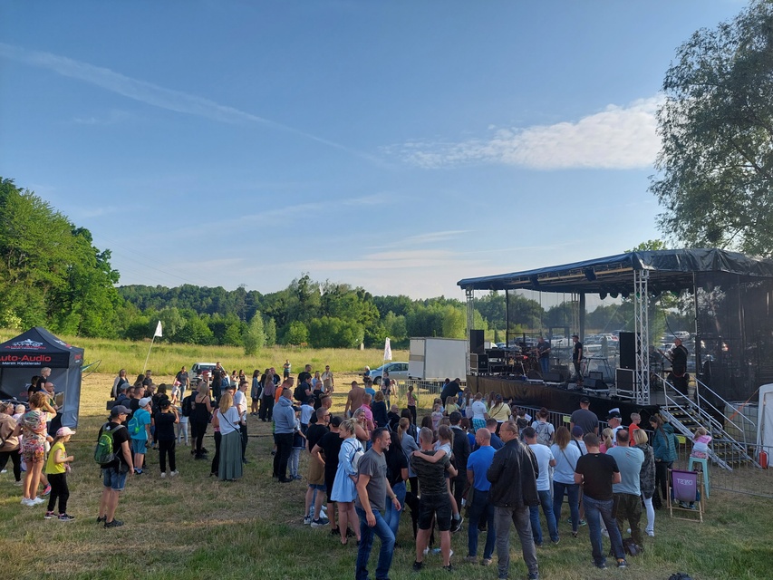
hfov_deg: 69.4
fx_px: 558
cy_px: 290
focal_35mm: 25
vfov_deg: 54.9
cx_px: 386
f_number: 1.8
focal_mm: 5.23
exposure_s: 1/1253
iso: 40
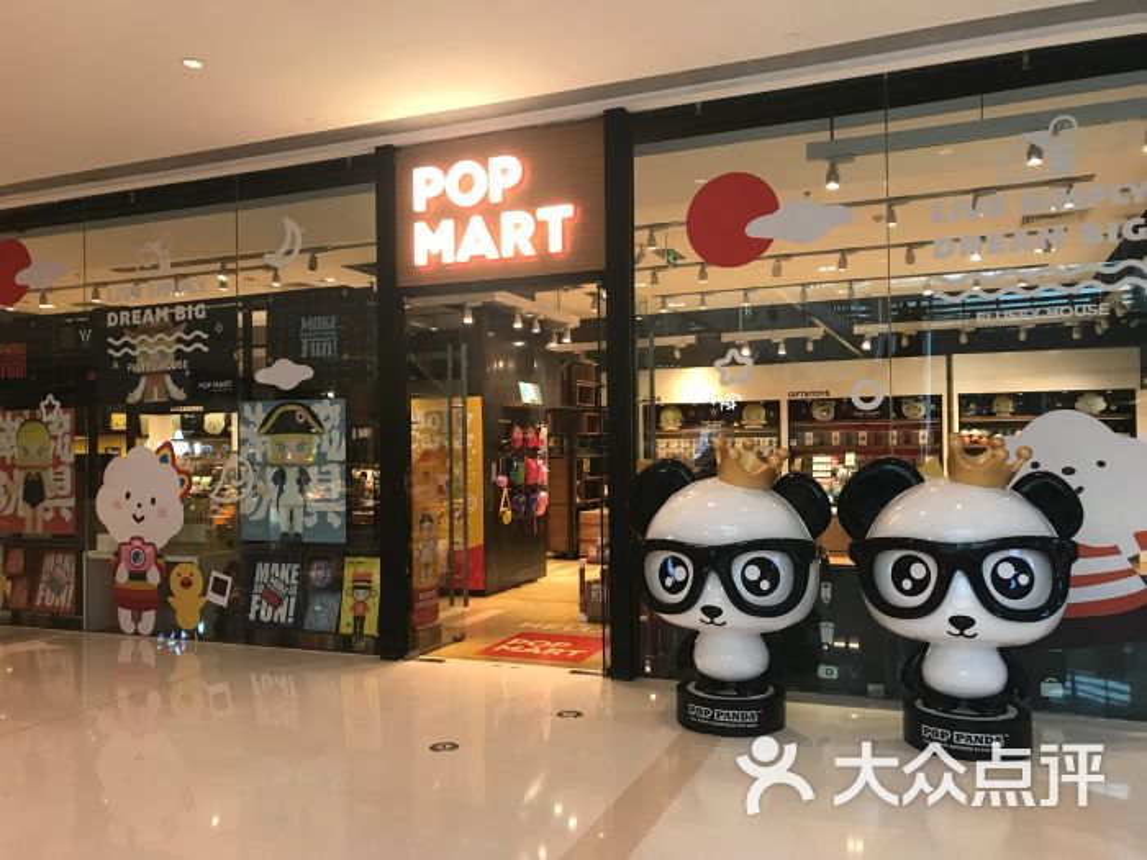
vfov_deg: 49.7
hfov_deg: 63.4
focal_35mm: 28
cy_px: 430
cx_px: 574
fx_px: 928
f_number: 1.8
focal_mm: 3.99
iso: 40
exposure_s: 1/33
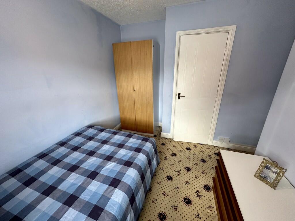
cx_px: 148
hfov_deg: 102.1
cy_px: 110
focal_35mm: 14
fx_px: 119
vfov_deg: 85.7
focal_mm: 2.22
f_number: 2.2
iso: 160
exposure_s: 1/50
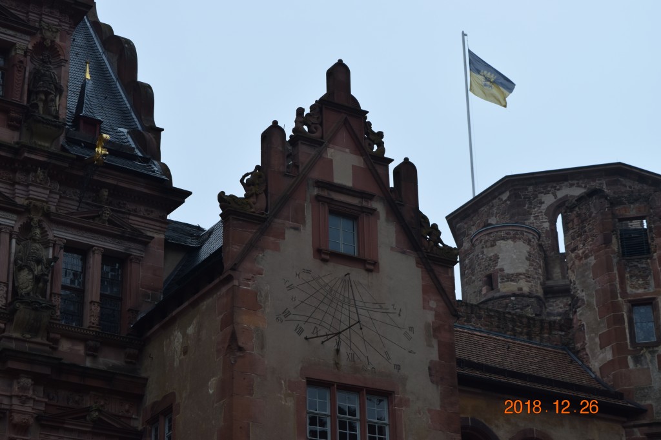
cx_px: 330
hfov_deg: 24.6
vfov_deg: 16.5
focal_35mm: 82
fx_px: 1514
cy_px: 220
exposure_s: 1/250
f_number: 8
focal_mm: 55
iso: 360
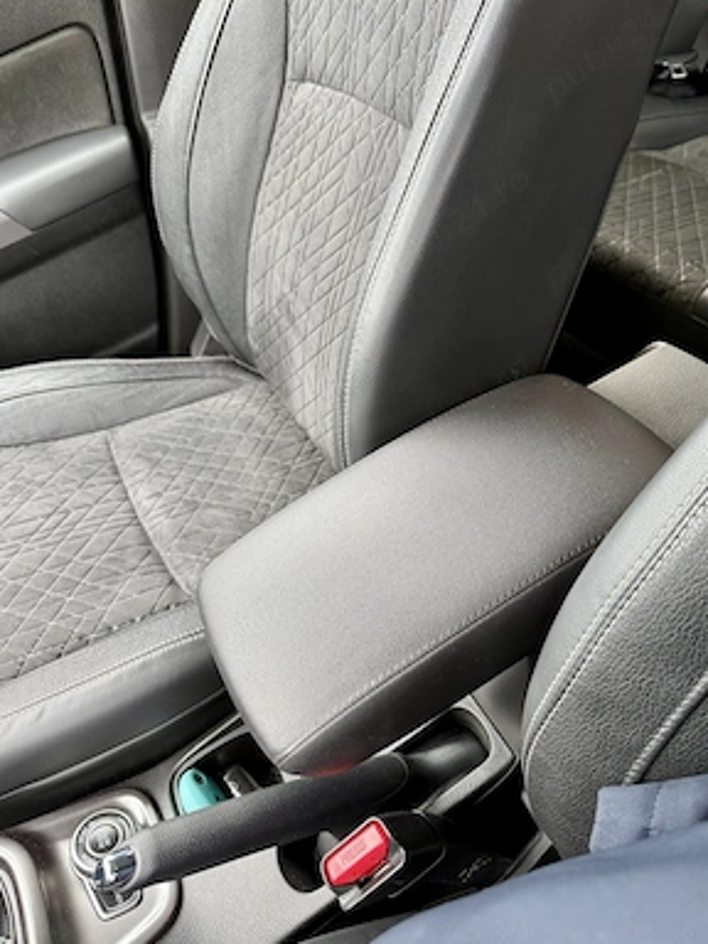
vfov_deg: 69.4
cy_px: 457
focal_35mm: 25
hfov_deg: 54.9
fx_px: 682
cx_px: 364
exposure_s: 1/121
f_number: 1.78
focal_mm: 6.76
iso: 160
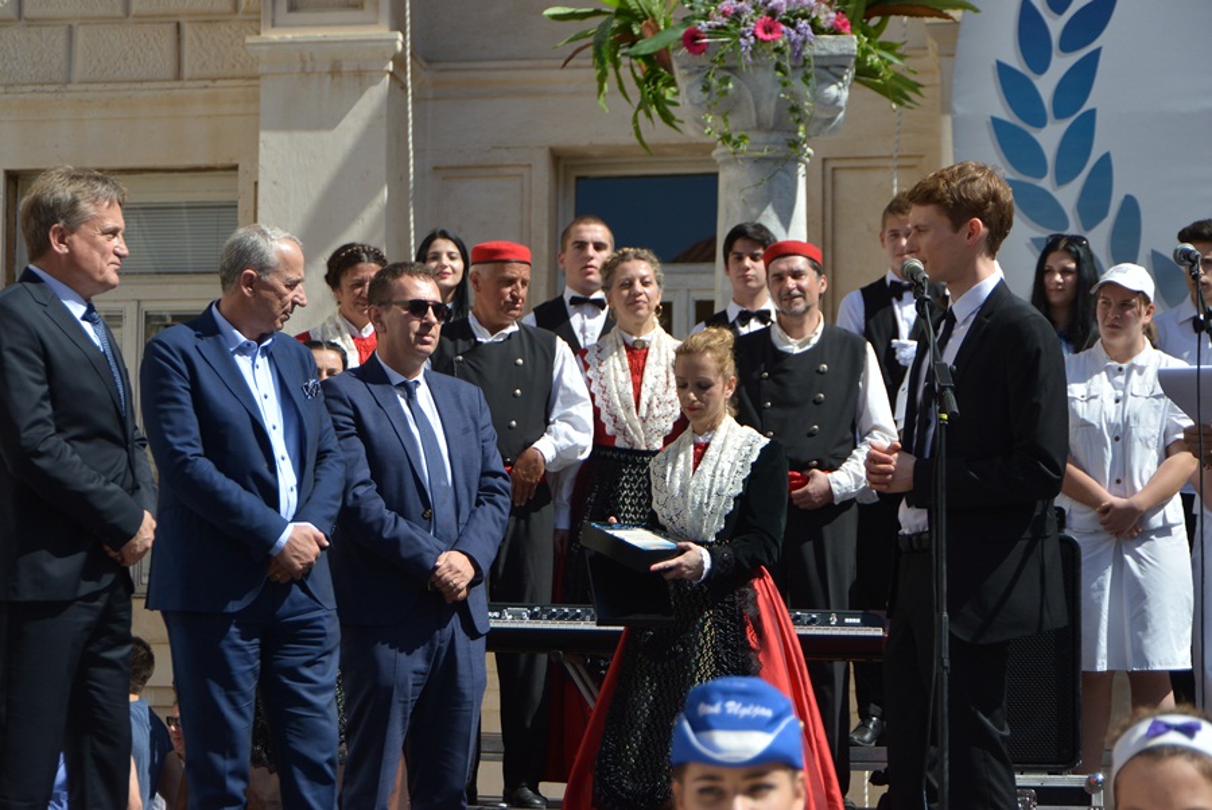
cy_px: 405
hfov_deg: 24.8
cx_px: 606
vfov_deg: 16.7
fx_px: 2762
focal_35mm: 82
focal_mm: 82
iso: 400
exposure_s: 1/2500
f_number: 5.3
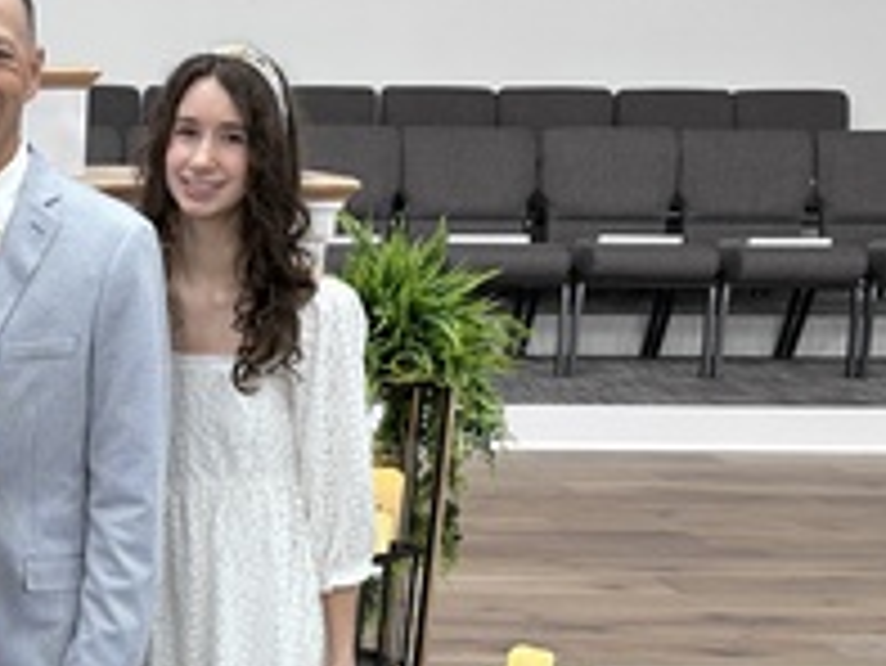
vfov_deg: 23.4
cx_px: -94
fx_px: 1562
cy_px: 596
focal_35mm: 61
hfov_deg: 28.7
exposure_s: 1/60
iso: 160
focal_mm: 6.86
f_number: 1.78
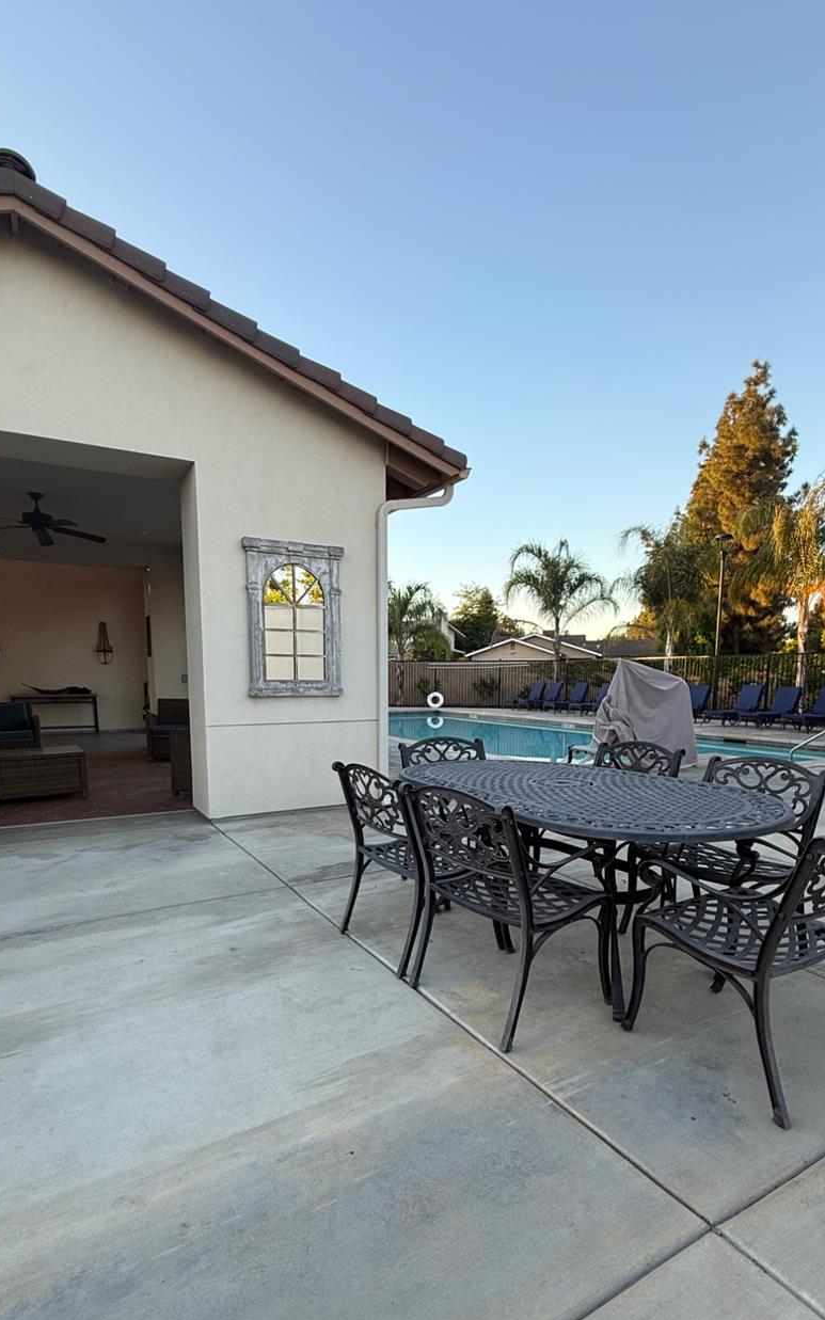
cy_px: 766
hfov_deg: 65.0
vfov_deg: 90.3
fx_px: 648
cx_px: 402
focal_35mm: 18
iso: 50
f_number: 2.2
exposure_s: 1/173
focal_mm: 2.22
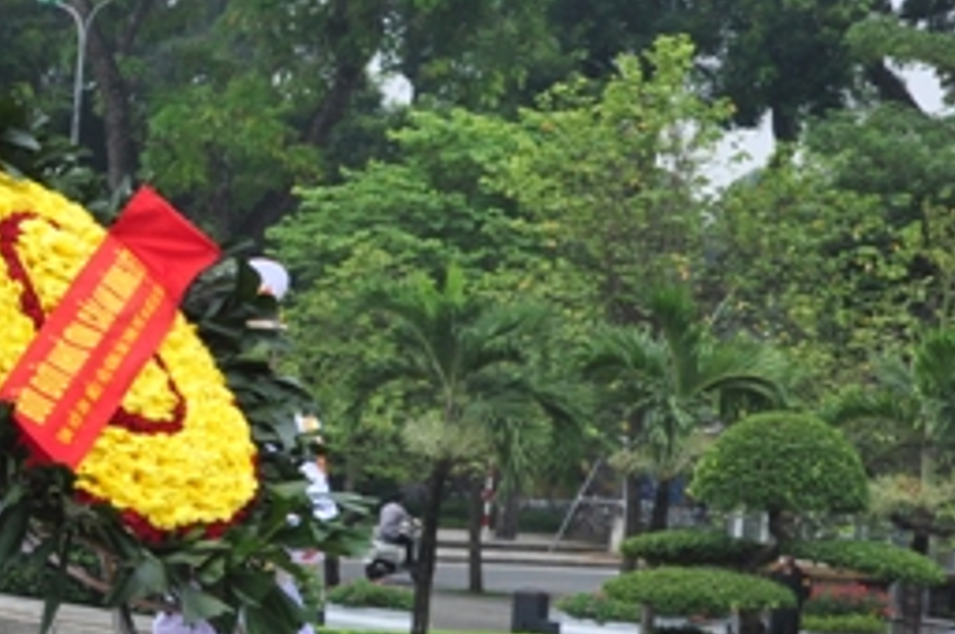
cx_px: -442
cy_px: 489
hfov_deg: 12.7
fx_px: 4093
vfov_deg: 8.8
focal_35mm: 154
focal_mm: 35
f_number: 7.1
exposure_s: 1/160
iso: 400
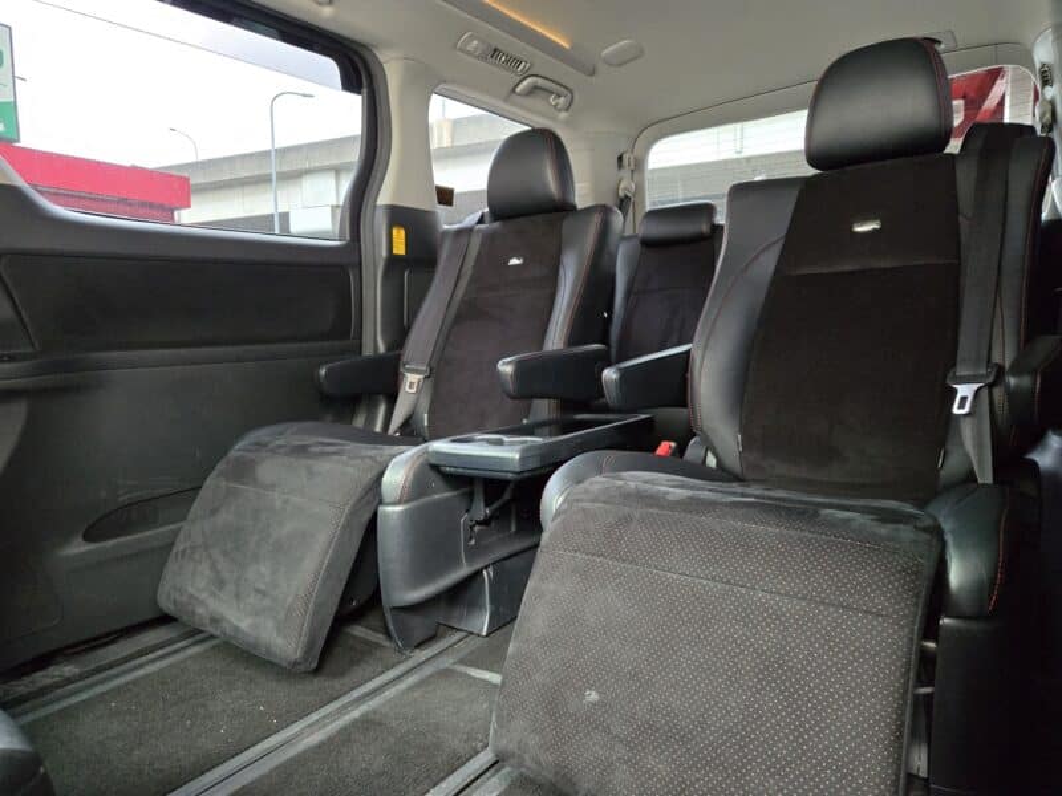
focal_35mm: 23
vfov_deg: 58.9
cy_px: 398
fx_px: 706
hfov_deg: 73.9
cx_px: 531
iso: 2500
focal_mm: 5.4
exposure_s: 1/100
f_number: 1.8
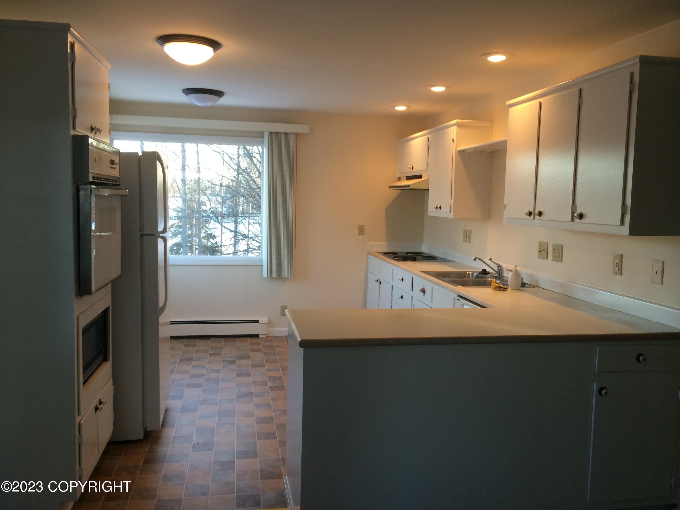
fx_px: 589
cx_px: 340
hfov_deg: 60.0
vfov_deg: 46.8
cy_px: 255
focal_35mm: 30
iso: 40
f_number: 2.2
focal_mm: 4.12
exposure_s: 1/30
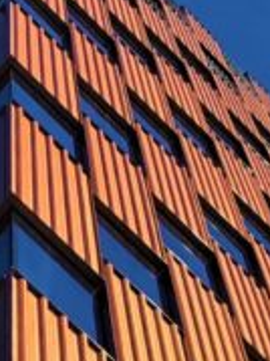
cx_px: 18
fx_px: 1666
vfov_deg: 10.8
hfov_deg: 9.2
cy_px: 829
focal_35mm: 160
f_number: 1.8
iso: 25
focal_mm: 3.99
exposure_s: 1/3040
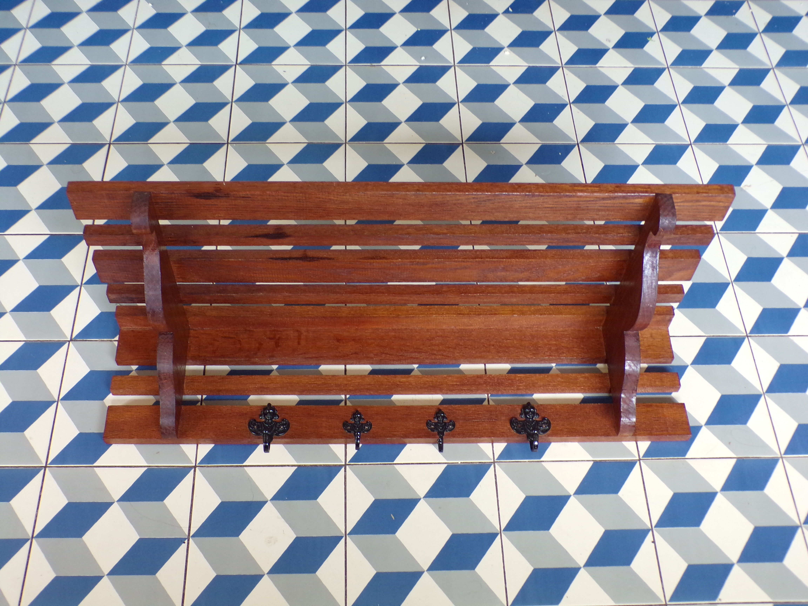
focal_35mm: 37
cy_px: 303
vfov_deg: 38.7
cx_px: 404
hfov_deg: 50.1
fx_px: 864
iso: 200
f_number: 3.3
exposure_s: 1/18
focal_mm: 6.6
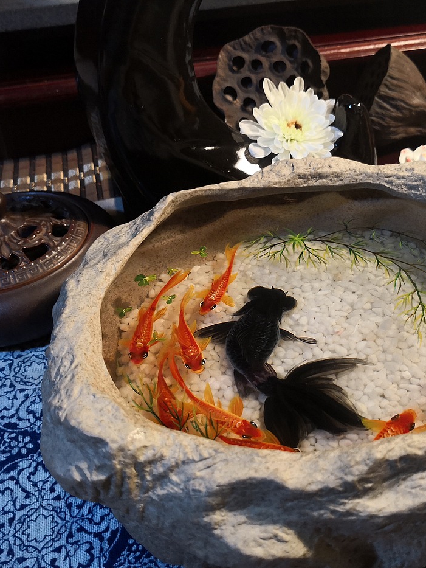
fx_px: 607
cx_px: 296
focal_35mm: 37
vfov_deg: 50.1
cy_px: 289
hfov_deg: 38.1
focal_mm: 3.95
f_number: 1.6
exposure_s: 1/33.3
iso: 160
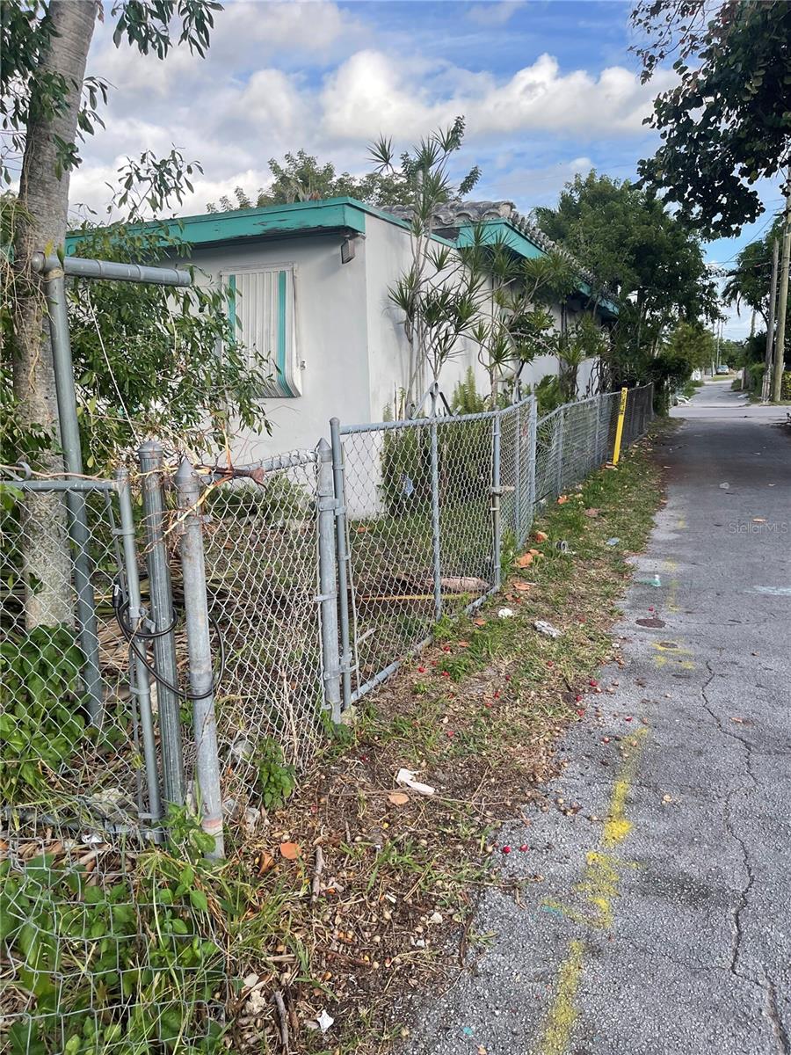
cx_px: 396
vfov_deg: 69.4
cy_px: 528
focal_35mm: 25
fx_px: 762
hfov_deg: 54.9
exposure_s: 1/1067
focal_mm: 5.1
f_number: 1.6
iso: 32
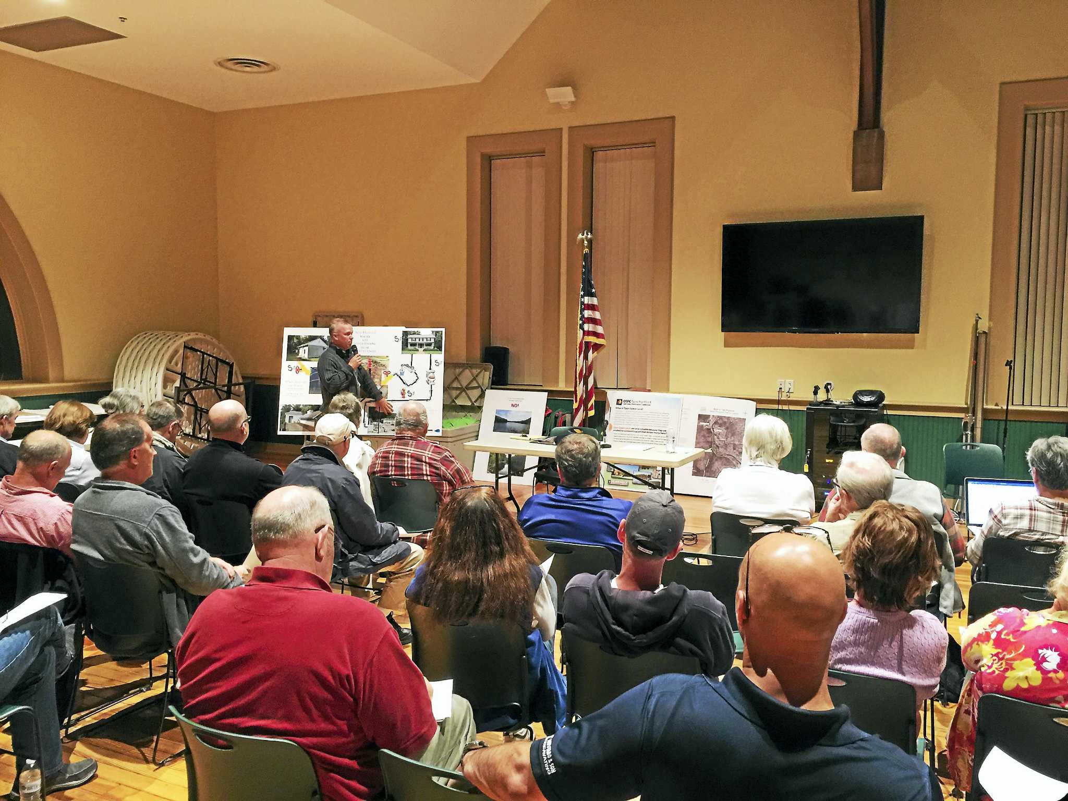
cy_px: 400
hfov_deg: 61.7
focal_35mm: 29
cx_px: 534
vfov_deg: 48.2
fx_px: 895
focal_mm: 4.15
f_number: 2.2
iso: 125
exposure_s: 1/10
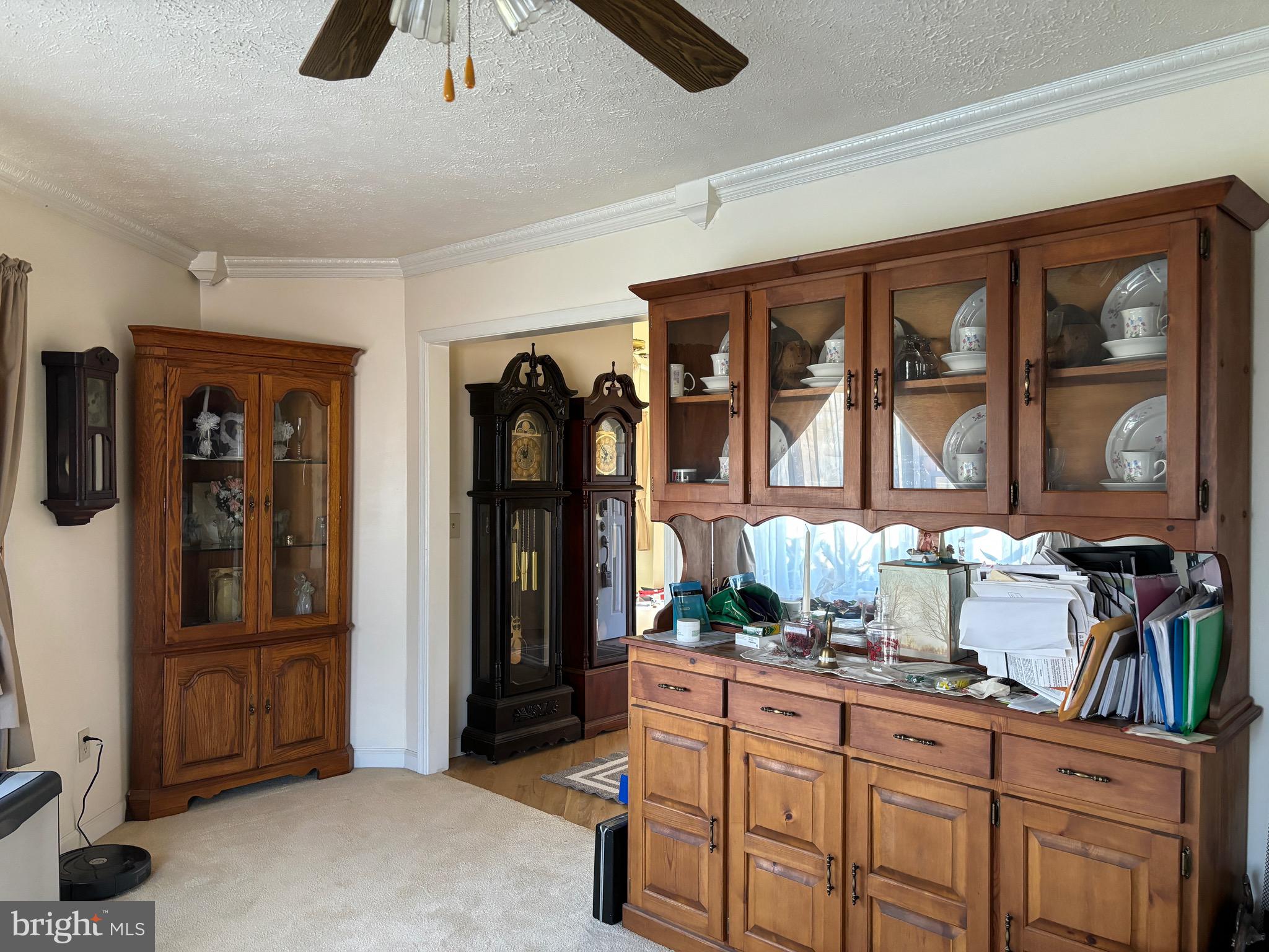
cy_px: 476
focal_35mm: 26
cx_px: 634
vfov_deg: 53.1
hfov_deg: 67.3
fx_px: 953
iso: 320
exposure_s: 1/60
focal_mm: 5.96
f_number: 1.6
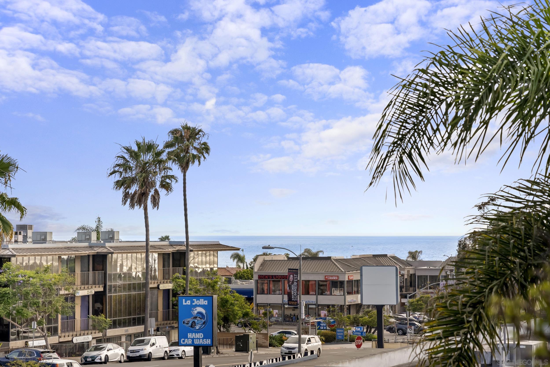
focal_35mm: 105
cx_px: 275
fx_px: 1605
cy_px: 184
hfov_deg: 19.4
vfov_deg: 13.1
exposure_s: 1/1000
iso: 500
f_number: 8
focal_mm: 105
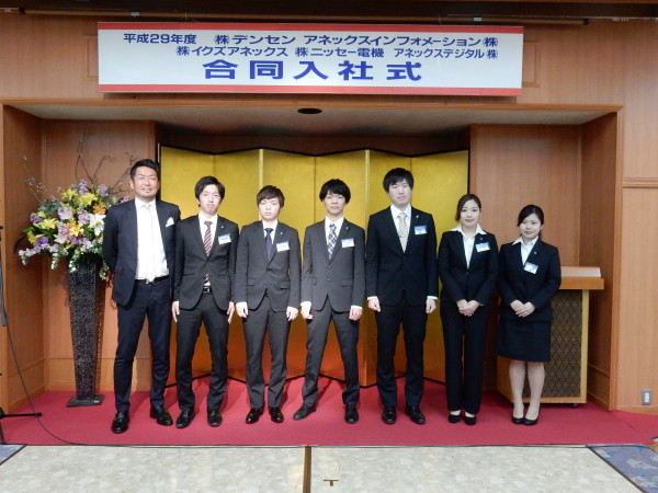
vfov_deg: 46.8
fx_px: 570
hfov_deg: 60.0
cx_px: 329
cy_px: 246
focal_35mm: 30
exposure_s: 1/8
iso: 200
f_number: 4
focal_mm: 5.4
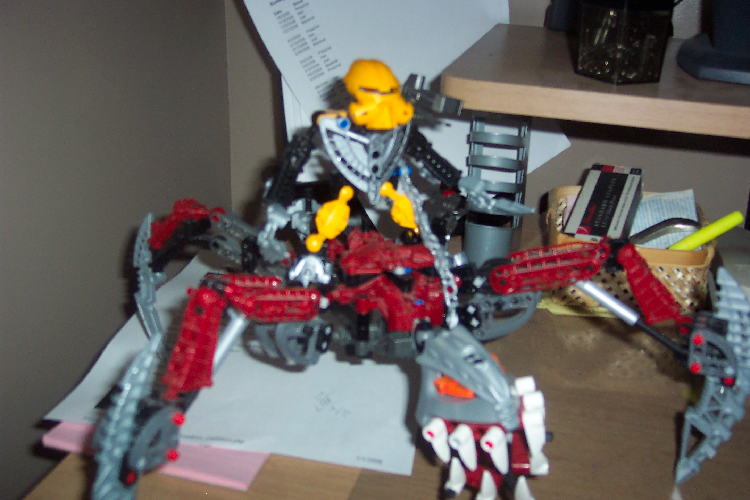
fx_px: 792
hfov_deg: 50.7
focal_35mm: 38
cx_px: 375
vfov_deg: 35.1
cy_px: 250
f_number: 2.8
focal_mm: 8
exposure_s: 1/30
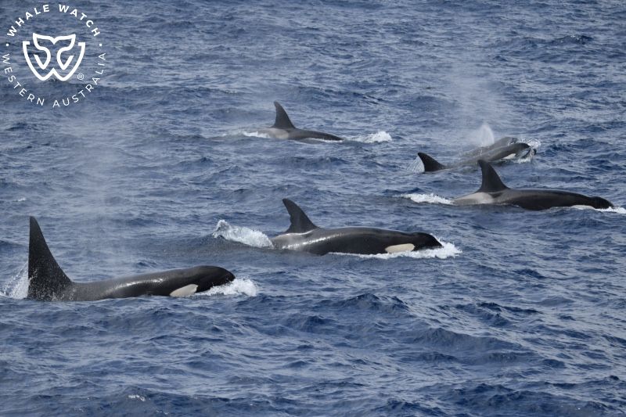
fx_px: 3651
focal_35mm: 210
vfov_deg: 6.5
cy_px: 208
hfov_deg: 9.8
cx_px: 313
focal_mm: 210
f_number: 5.3
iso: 720
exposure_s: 1/8000
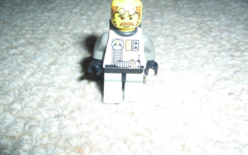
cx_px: 125
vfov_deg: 33.6
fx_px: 257
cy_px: 82
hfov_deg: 51.5
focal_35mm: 38
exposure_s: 1/60
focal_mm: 5.8
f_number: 4.3
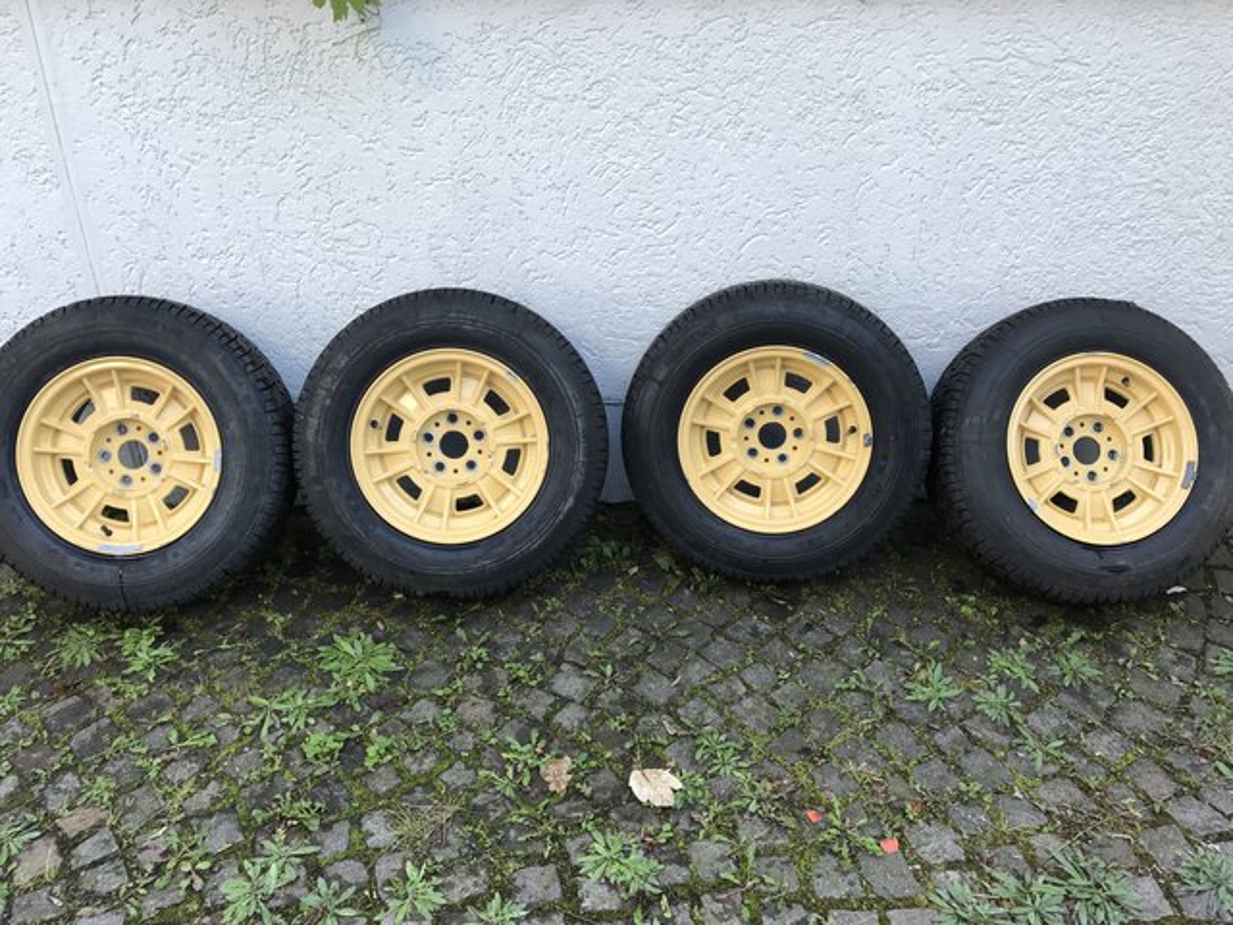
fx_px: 997
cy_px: 462
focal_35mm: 28
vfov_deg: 49.7
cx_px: 616
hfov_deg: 63.4
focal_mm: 3.99
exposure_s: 1/100
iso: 25
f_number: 1.8
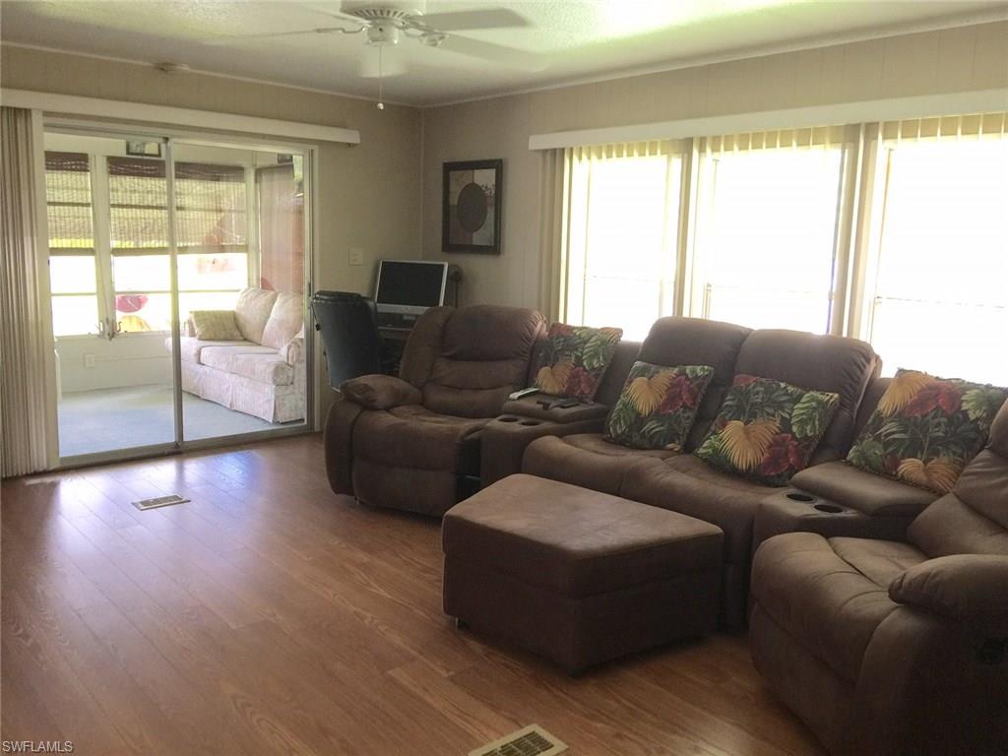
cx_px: 504
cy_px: 378
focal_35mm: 29
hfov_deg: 61.7
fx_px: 844
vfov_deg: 48.2
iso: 50
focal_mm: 4.15
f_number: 2.2
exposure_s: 1/30
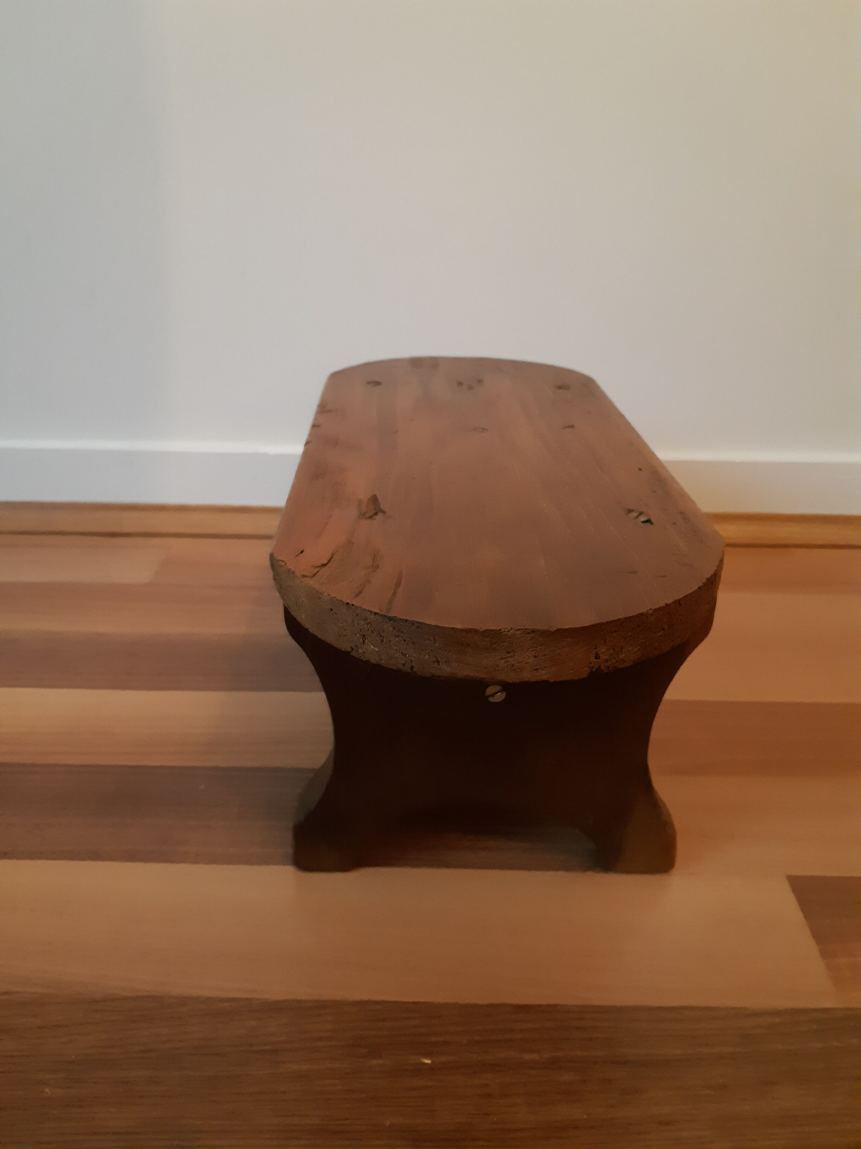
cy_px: 574
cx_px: 430
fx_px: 862
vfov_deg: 67.3
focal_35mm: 26
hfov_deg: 53.1
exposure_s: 1/25
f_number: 1.7
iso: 640
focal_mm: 3.93
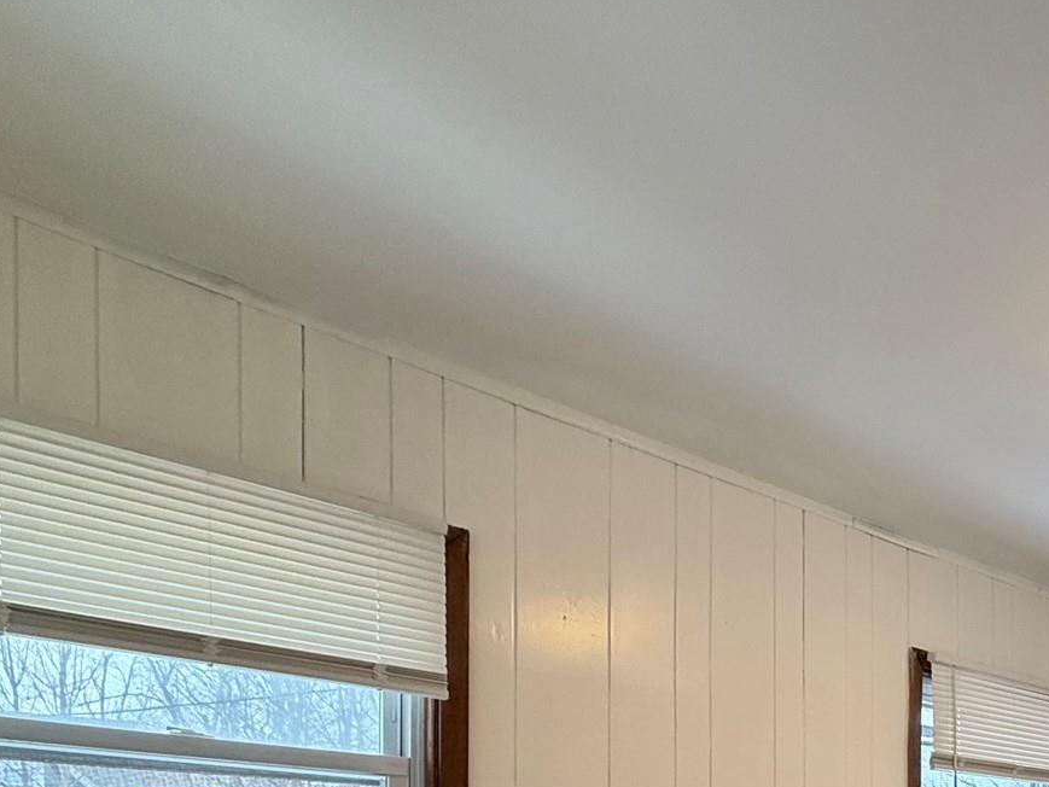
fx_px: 1000
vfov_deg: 35.3
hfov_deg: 46.8
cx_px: 1036
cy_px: 911
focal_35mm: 33
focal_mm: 2.22
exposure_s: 1/60
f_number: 2.2
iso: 160
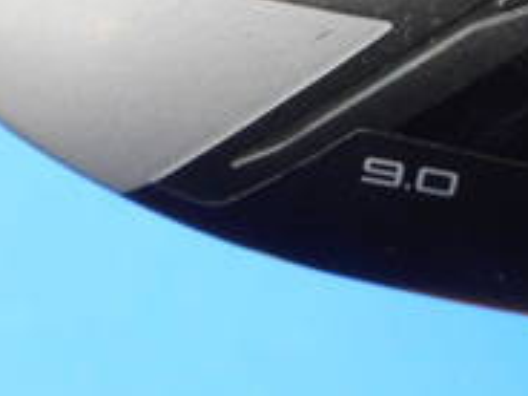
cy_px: -166
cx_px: 385
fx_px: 1327
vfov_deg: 15.8
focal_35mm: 87
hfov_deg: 22.3
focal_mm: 4.5
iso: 180
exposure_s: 1/30
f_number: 3.7
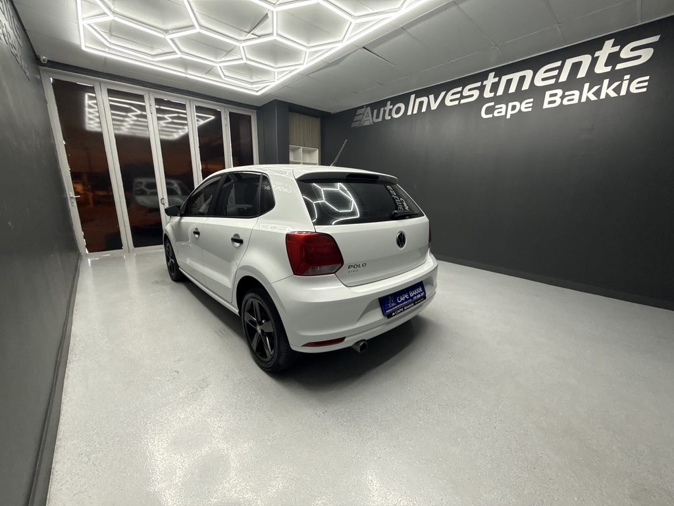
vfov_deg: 85.7
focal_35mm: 14
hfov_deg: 102.1
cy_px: 253
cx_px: 337
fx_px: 273
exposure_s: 1/100
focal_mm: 2.22
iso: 160
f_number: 2.2
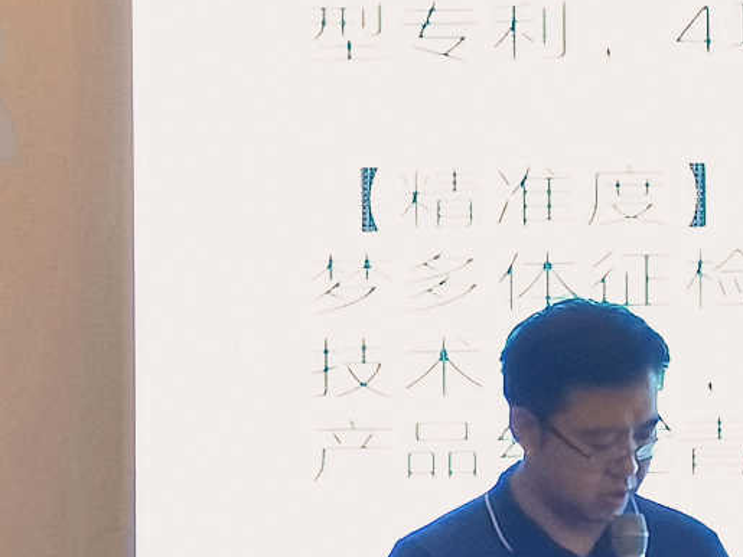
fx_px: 6395
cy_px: 463
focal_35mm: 298
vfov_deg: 5.0
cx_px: 664
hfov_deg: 6.6
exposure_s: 1/125
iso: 1000
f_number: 2.4
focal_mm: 6.4
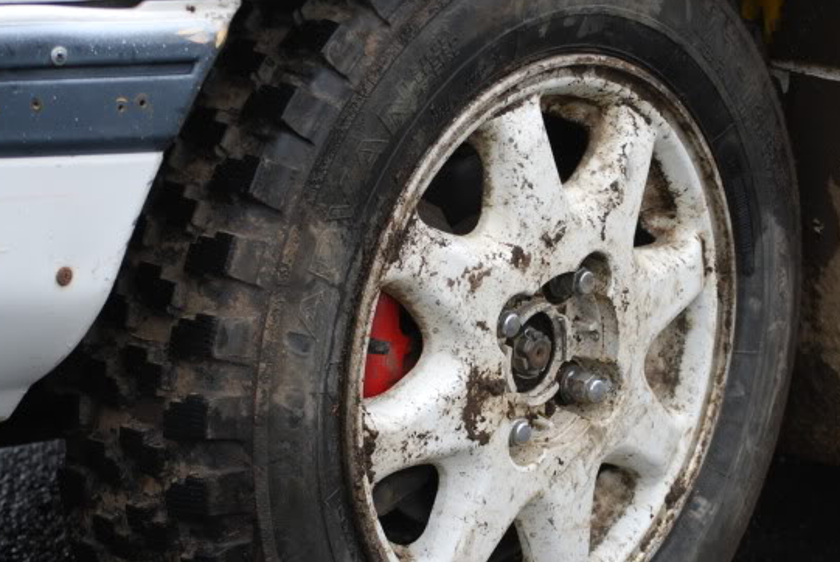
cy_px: 277
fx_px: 3643
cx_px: 501
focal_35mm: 156
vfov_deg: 8.8
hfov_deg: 13.1
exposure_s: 1/100
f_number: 5
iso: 200
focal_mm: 55
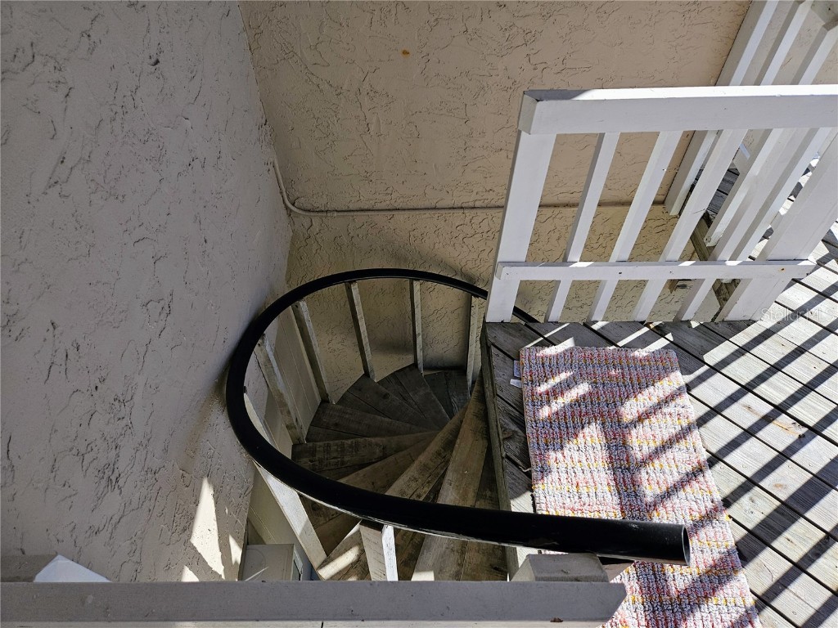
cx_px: 419
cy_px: 314
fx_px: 557
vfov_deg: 58.9
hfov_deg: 73.9
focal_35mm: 23
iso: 25
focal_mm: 5.4
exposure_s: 1/1087
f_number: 1.8
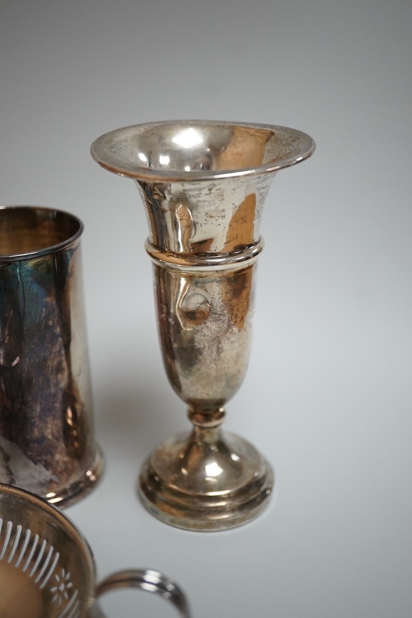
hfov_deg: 29.9
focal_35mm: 45
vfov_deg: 43.6
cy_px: 309
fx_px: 772
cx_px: 206
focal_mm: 30
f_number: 5
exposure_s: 1/500
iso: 2500
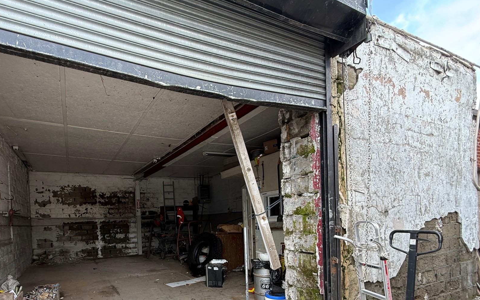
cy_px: 224
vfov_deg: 59.0
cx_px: 174
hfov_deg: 85.9
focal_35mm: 19
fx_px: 249
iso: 80
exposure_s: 1/99
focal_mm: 2.22
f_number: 2.2
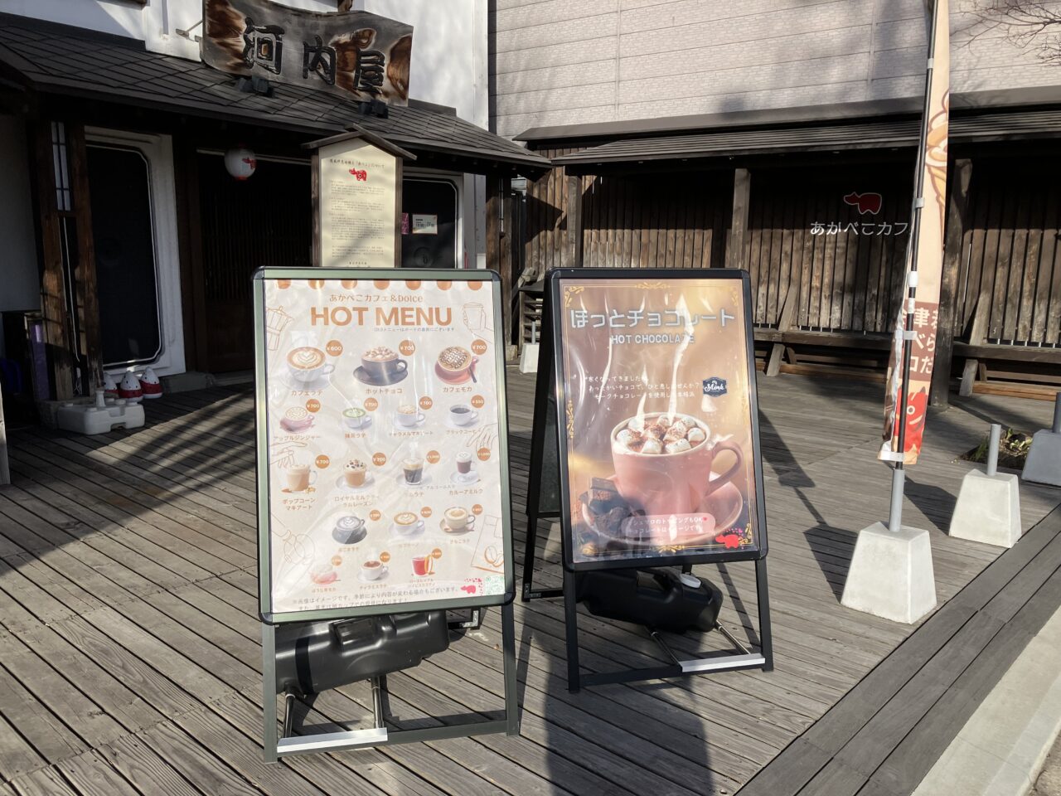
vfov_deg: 49.7
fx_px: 858
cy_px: 398
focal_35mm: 28
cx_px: 530
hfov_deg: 63.4
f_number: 1.8
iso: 32
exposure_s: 1/2703
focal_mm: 3.99
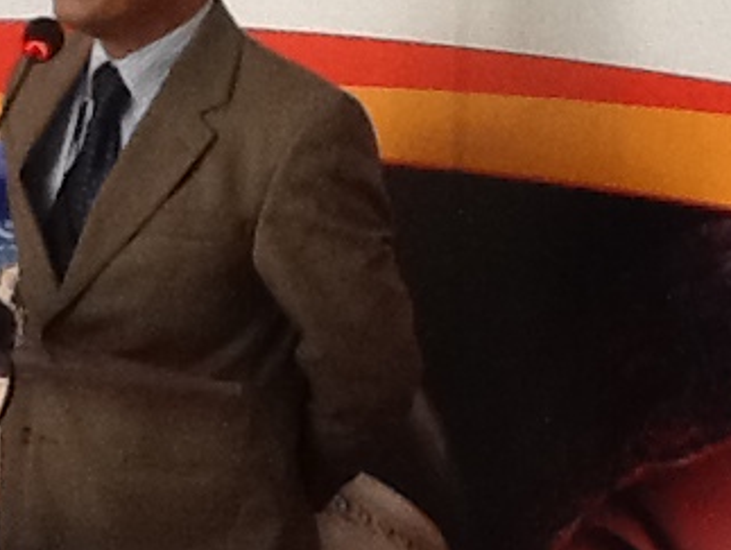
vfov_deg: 15.4
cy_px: 63
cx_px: 428
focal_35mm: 95
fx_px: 2008
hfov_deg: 20.6
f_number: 2.4
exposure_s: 1/30
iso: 160
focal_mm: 2.03
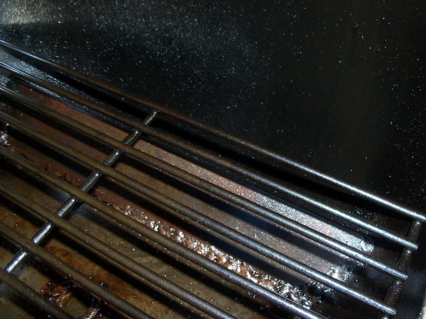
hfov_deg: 52.6
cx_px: 213
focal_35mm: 35
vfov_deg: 40.7
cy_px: 160
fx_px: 431
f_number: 3
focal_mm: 6.3
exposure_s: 1/30
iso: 100
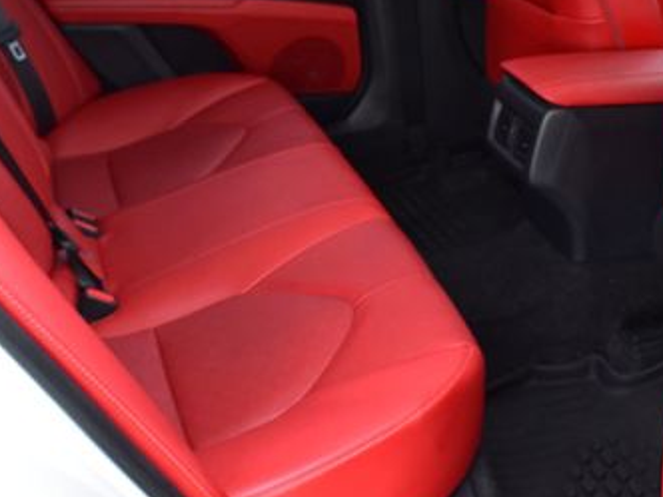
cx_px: 369
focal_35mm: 64
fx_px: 1224
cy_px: 210
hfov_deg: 30.3
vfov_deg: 22.9
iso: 450
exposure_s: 1/15
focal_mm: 23
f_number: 6.3
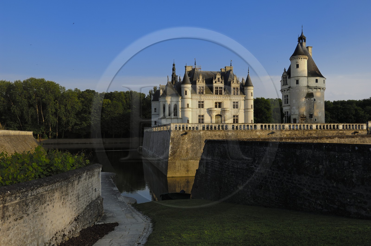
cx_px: 186
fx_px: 340
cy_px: 123
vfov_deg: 39.9
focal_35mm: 33
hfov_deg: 57.3
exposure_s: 1/125
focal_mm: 22
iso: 100
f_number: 7.6
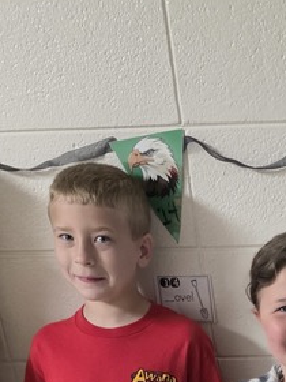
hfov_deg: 16.3
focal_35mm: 84
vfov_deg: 20.4
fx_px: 925
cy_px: 554
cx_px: 403
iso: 1000
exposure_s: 1/120
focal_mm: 6.3
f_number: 1.7
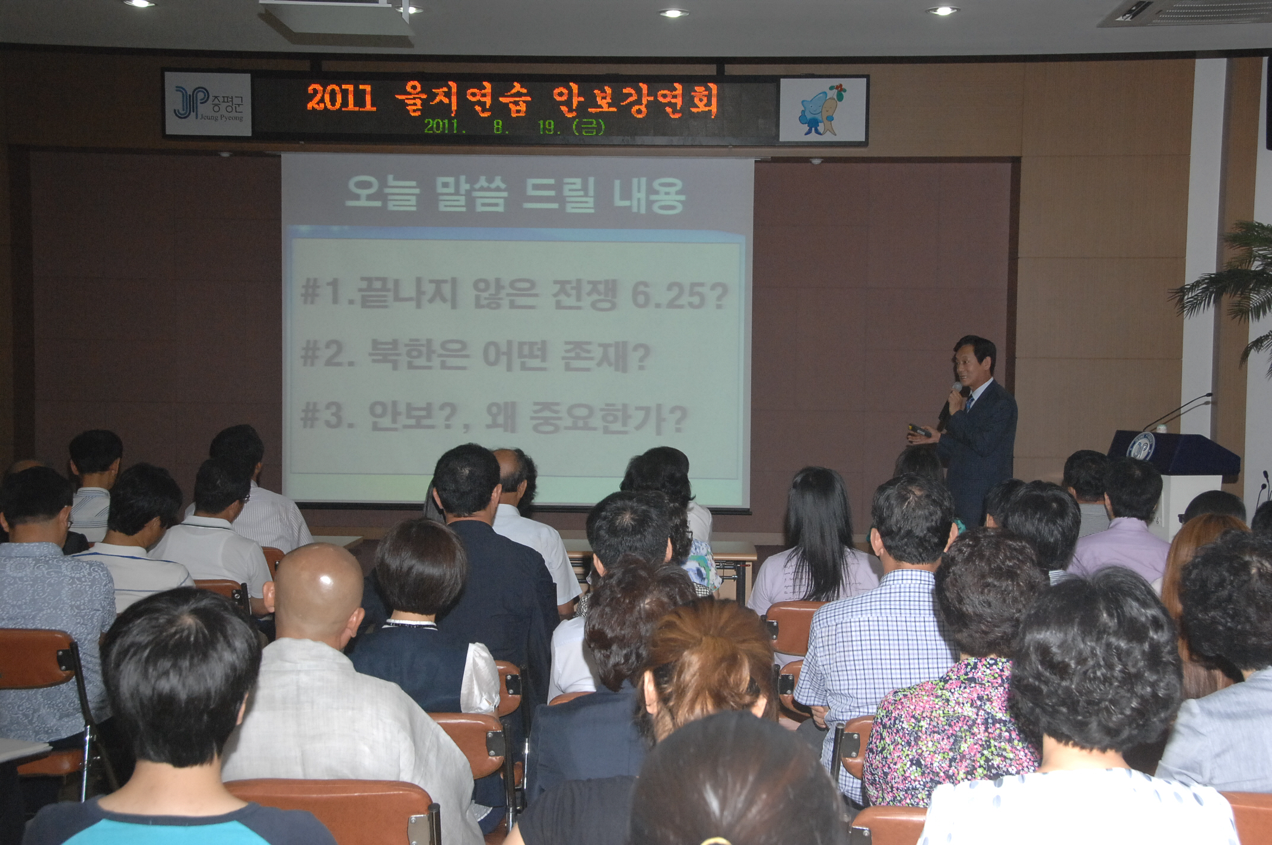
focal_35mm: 51
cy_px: 422
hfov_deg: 38.9
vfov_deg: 26.4
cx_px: 636
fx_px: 1800
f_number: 6.7
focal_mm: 34
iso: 800
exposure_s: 1/60
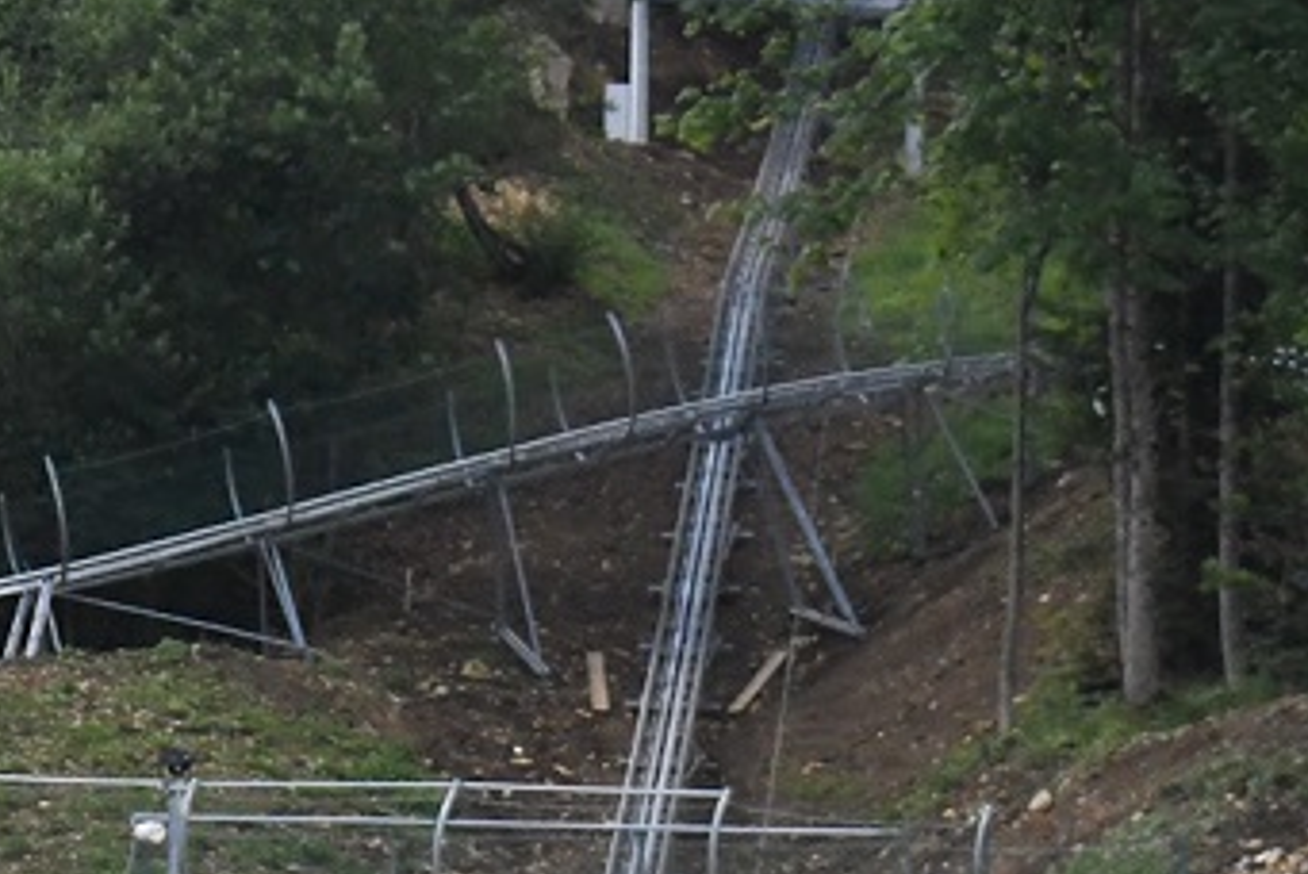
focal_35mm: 257
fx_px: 9345
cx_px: 303
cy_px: 1177
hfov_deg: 8.0
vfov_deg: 5.3
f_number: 5.6
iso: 3200
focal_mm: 50
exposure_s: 1/8000
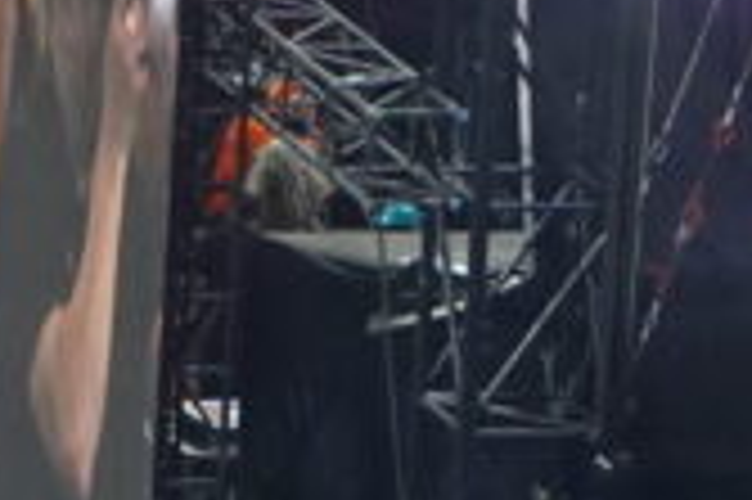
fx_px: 24708
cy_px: 1124
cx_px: -187
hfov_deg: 1.7
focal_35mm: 1184
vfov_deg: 1.2
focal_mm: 72
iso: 800
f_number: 4.5
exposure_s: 1/125
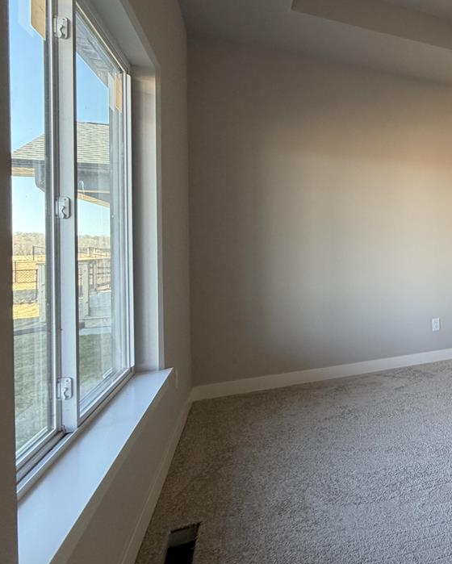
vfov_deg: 67.8
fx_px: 418
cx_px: 484
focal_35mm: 25
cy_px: 244
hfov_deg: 44.8
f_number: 2.2
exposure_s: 1/120
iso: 160
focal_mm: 2.22
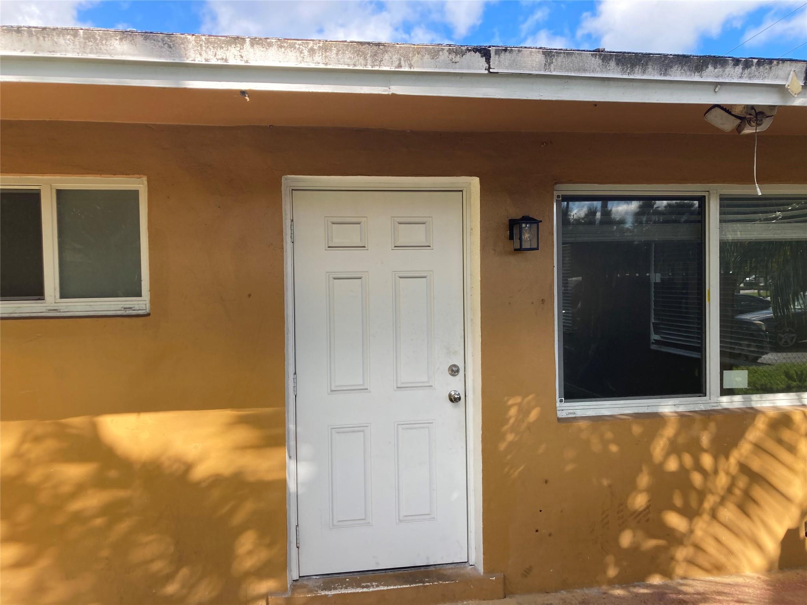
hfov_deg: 63.4
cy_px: 302
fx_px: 653
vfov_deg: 49.7
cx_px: 404
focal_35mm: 28
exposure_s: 1/397
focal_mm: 3.99
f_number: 1.8
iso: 20
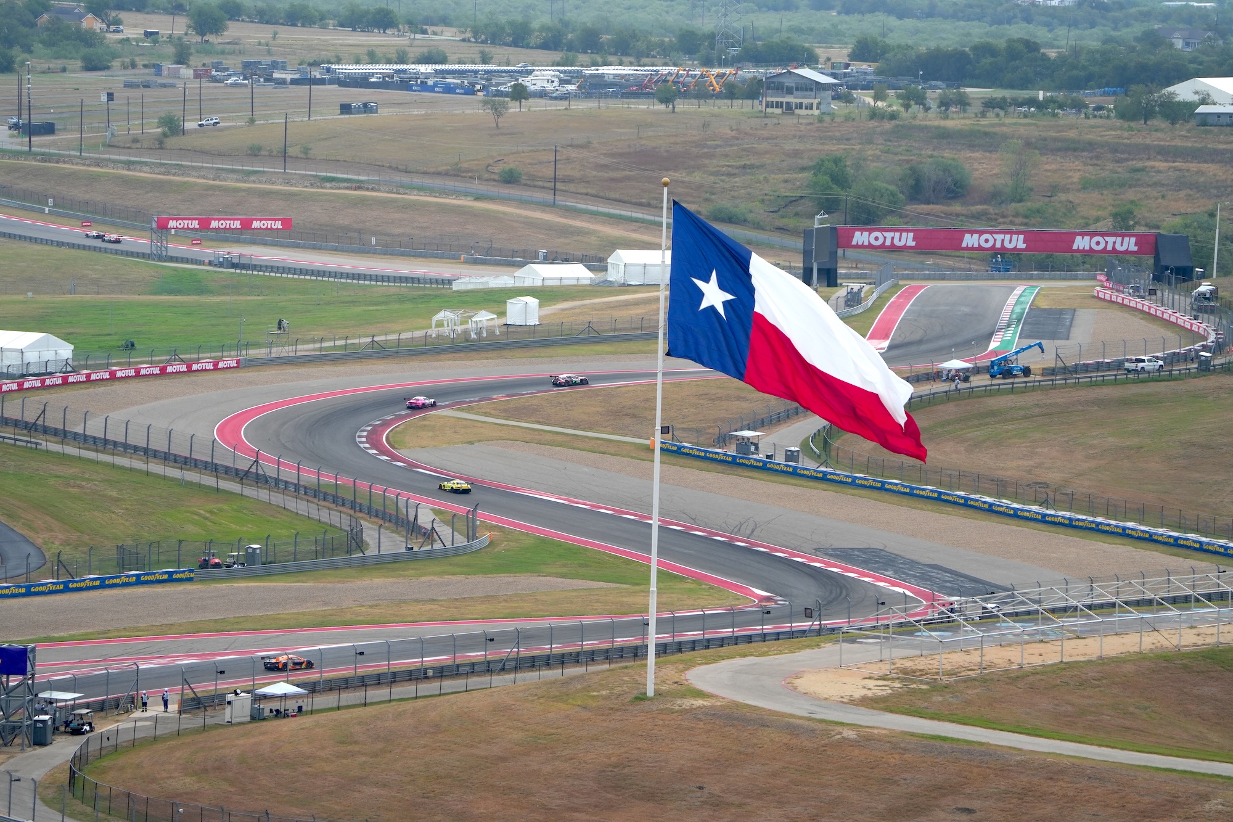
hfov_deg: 10.3
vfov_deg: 6.9
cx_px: 616
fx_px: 6849
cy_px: 411
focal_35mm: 200
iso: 800
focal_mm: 200
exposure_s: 1/1600
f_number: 5.6
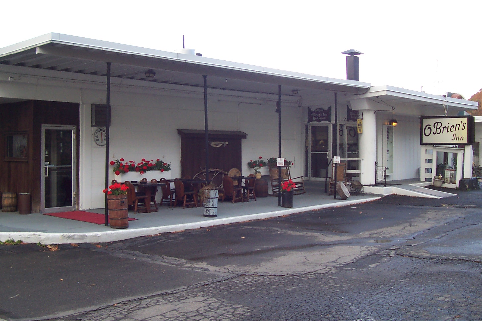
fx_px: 589
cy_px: 135
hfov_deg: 44.5
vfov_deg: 30.5
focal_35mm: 44
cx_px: 259
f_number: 2.8
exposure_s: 1/180
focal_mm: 5.6
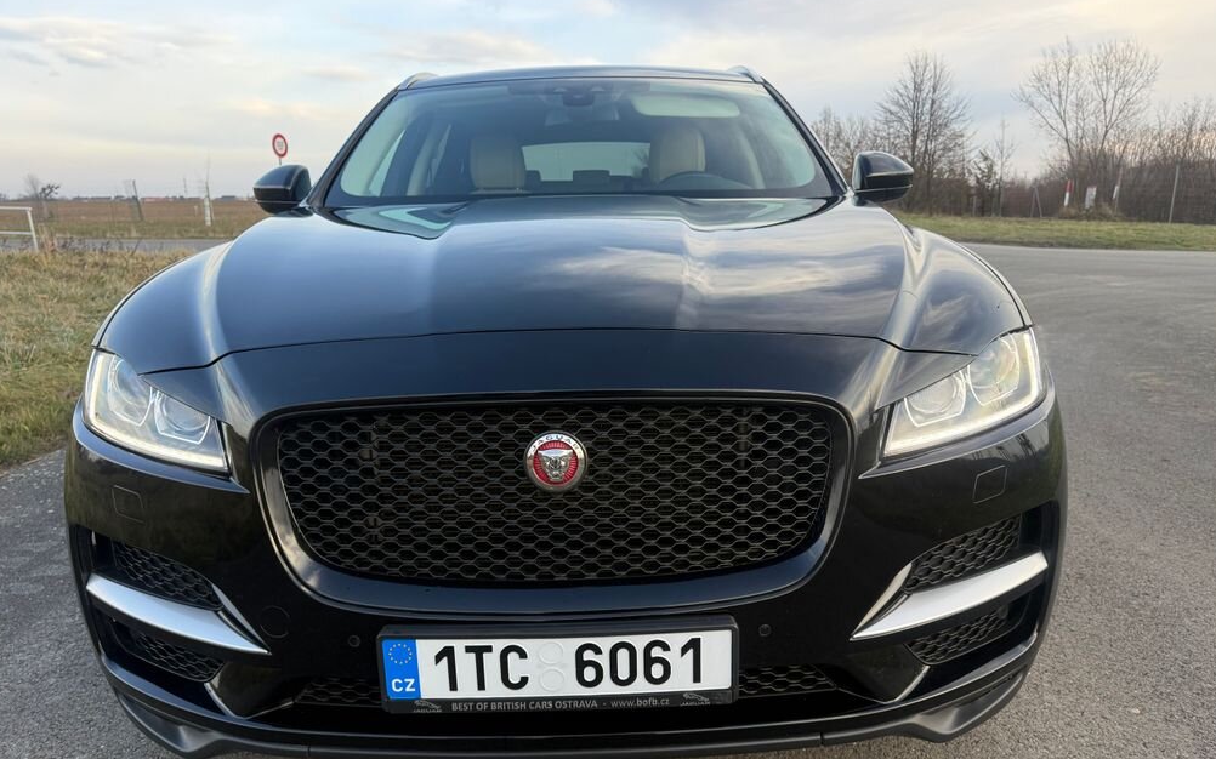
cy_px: 430
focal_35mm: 26
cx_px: 612
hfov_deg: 70.4
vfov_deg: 47.5
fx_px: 862
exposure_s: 1/660
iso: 100
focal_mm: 6.76
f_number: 1.78
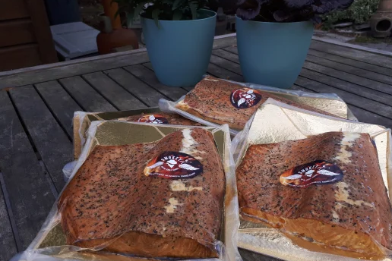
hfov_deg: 63.7
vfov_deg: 44.9
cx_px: 196
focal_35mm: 29
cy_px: 148
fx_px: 316
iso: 40
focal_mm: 3.6
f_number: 1.9
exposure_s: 1/286
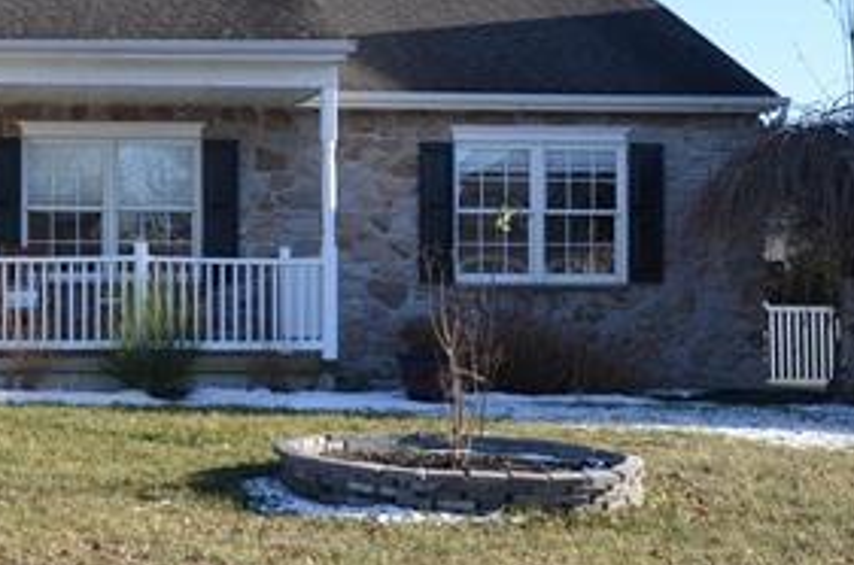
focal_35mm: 82
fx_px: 1943
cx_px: -58
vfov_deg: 16.5
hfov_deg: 23.4
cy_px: 249
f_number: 5.6
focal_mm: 25
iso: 100
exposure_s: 1/250
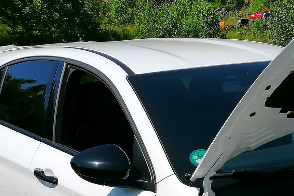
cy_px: 228
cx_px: 273
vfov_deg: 14.5
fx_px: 751
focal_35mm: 92
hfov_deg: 21.6
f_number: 1.8
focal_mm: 4.75
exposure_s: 1/3096
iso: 50
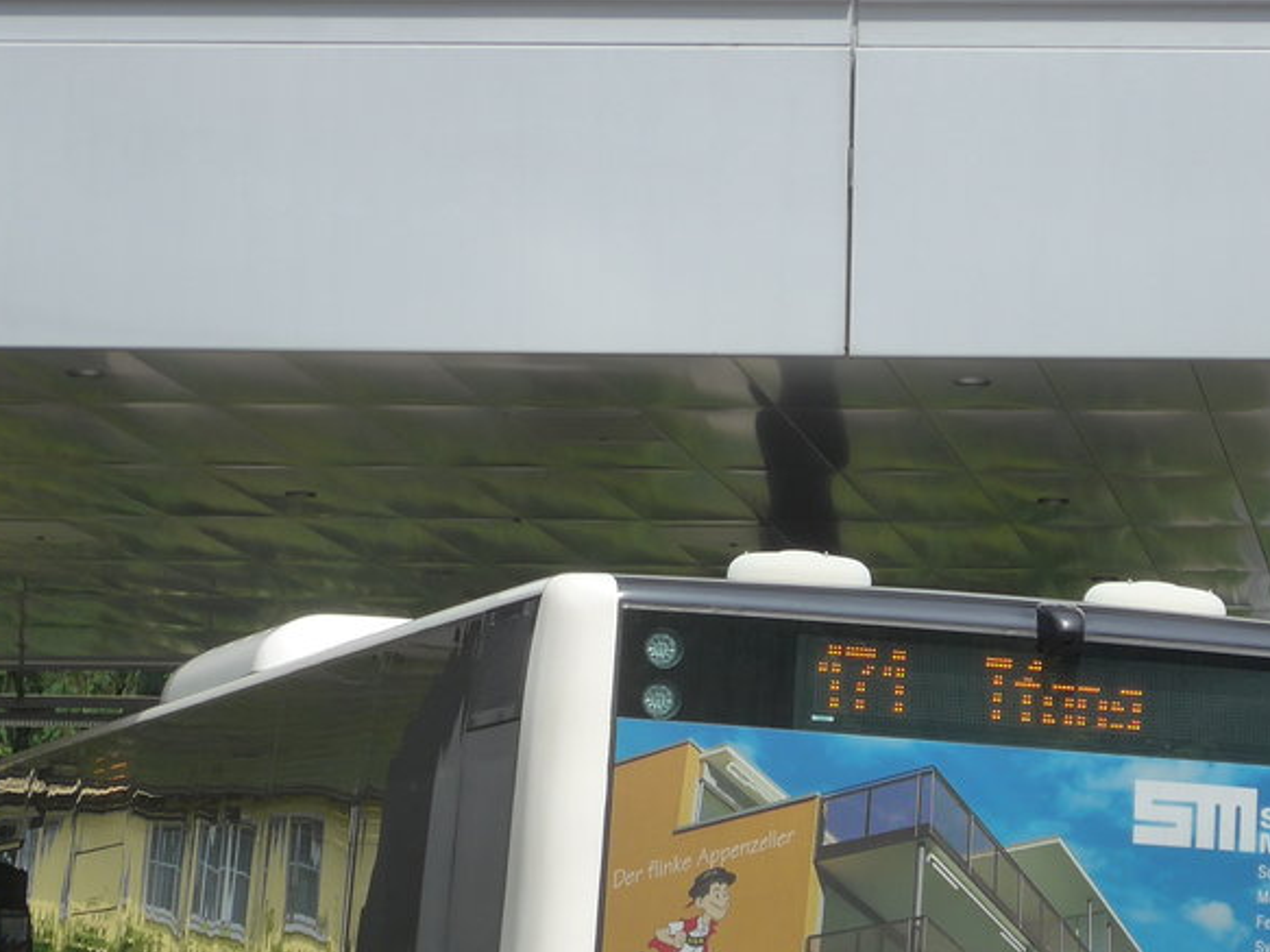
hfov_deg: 9.3
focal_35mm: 212
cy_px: 922
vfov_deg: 7.0
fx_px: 7776
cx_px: 756
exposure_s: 1/640
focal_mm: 20.4
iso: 125
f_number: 4.8
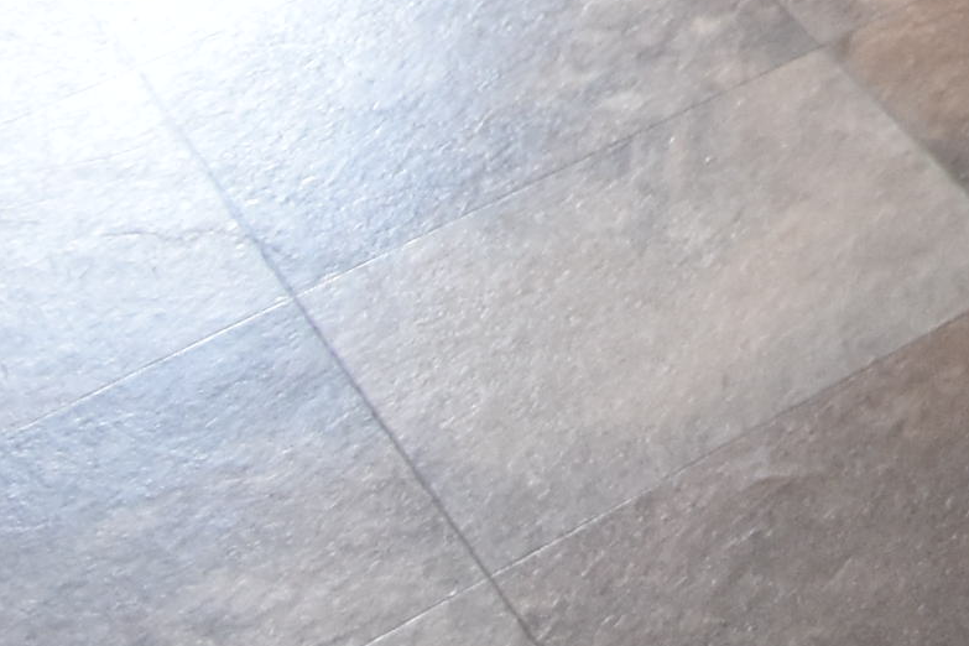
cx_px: 2582
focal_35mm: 115
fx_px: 3095
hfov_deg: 12.3
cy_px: -1533
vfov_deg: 8.8
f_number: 3.5
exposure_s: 1/125
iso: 800
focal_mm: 10
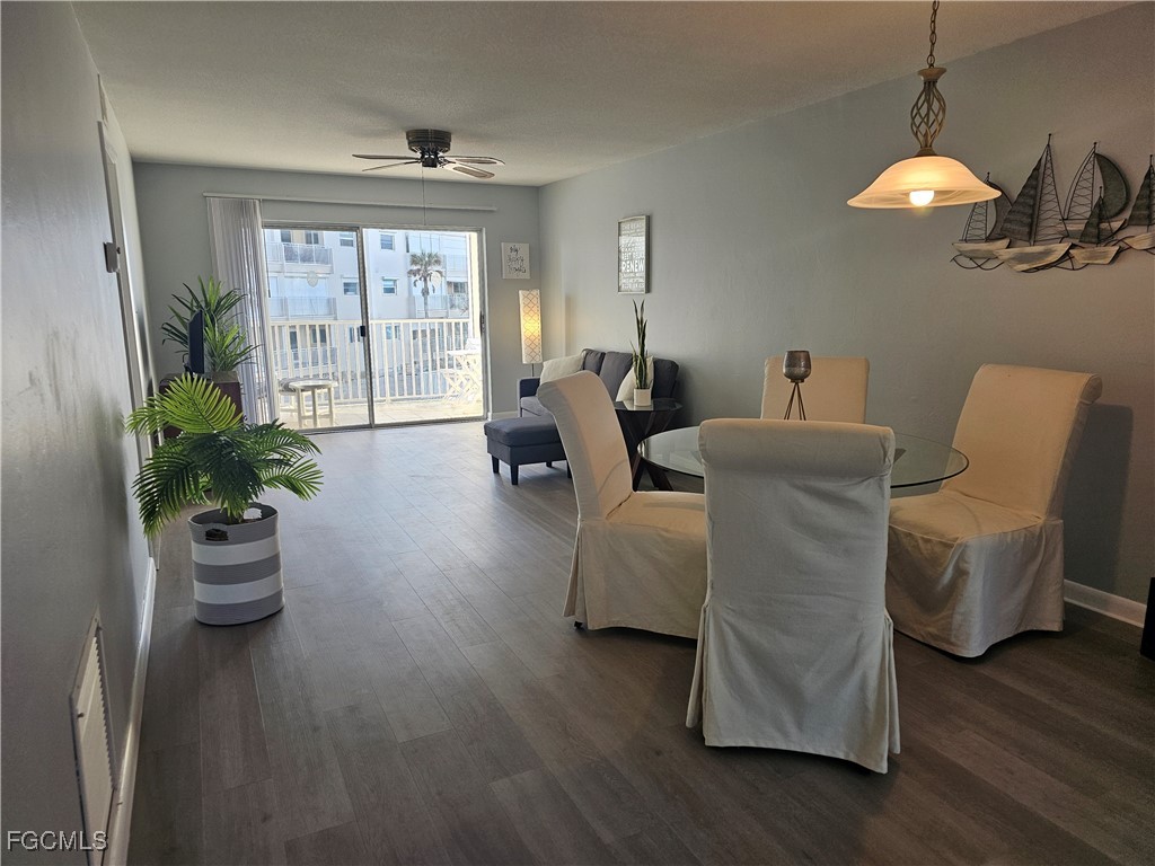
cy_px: 433
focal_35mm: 23
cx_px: 578
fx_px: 767
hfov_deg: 73.9
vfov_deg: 58.9
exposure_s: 1/207
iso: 100
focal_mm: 6.3
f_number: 1.7
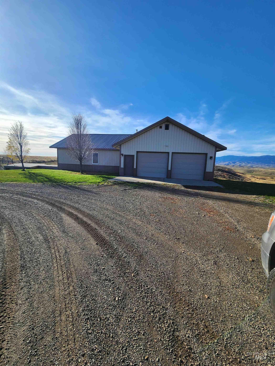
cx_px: 138
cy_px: 183
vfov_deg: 106.2
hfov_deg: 89.9
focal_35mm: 13
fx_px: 138
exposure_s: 1/2000
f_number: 2.2
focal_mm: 2.2
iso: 50
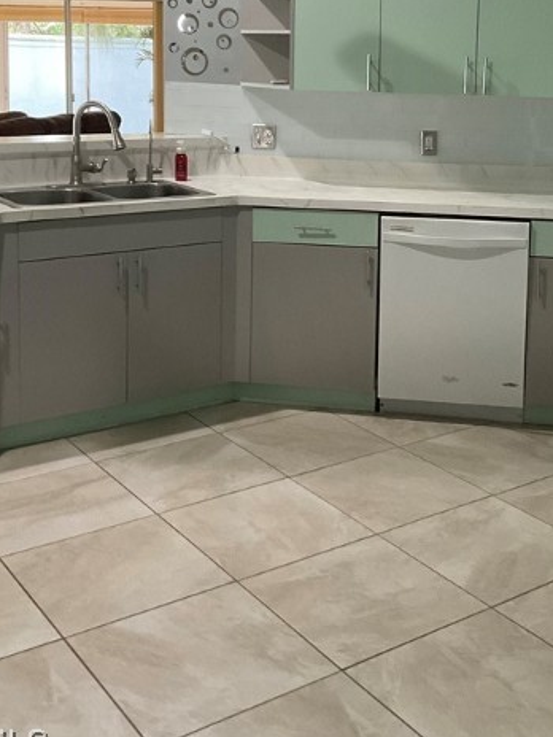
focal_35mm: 48
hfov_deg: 30.1
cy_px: 168
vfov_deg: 38.4
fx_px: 1022
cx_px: 354
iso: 160
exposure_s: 1/60
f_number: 1.8
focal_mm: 3
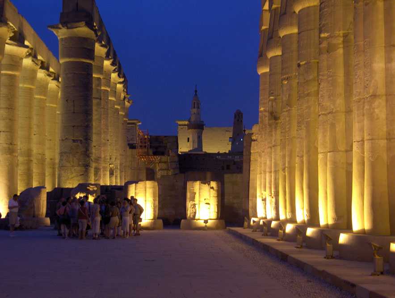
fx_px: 629
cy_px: 149
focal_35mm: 55
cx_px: 198
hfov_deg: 34.9
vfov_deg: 26.6
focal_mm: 11.4
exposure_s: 1.1
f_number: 3.2
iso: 100
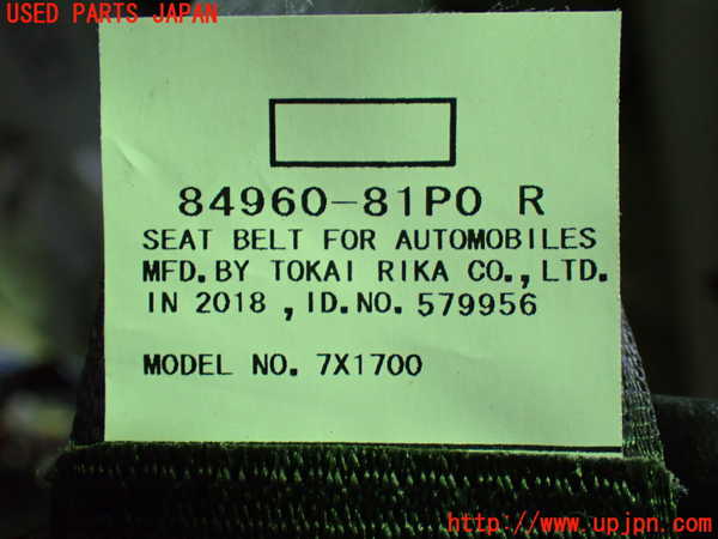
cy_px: 270
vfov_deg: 32.9
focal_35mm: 44
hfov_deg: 42.9
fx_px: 913
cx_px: 359
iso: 1000
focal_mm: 7.84
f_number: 2.9
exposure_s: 1/40
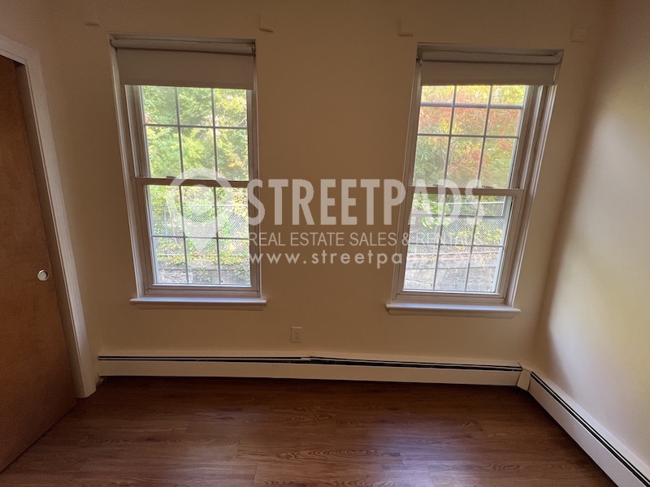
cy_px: 244
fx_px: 244
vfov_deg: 89.9
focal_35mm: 13
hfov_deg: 106.2
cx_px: 325
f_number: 1.8
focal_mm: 1.57
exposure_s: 1/120
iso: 200
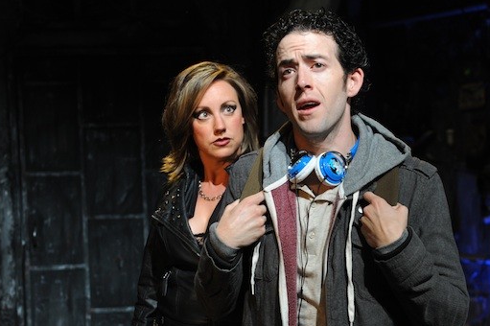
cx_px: 288
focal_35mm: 70
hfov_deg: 28.8
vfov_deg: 19.4
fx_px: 952
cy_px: 199
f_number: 4
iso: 1250
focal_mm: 55
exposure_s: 1/80
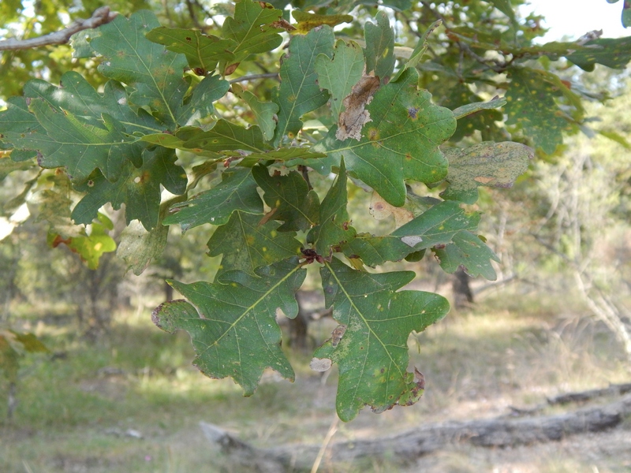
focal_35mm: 49
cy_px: 236
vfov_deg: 29.7
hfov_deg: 38.9
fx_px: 893
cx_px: 316
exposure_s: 1/250
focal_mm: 8.6
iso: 360
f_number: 3.7
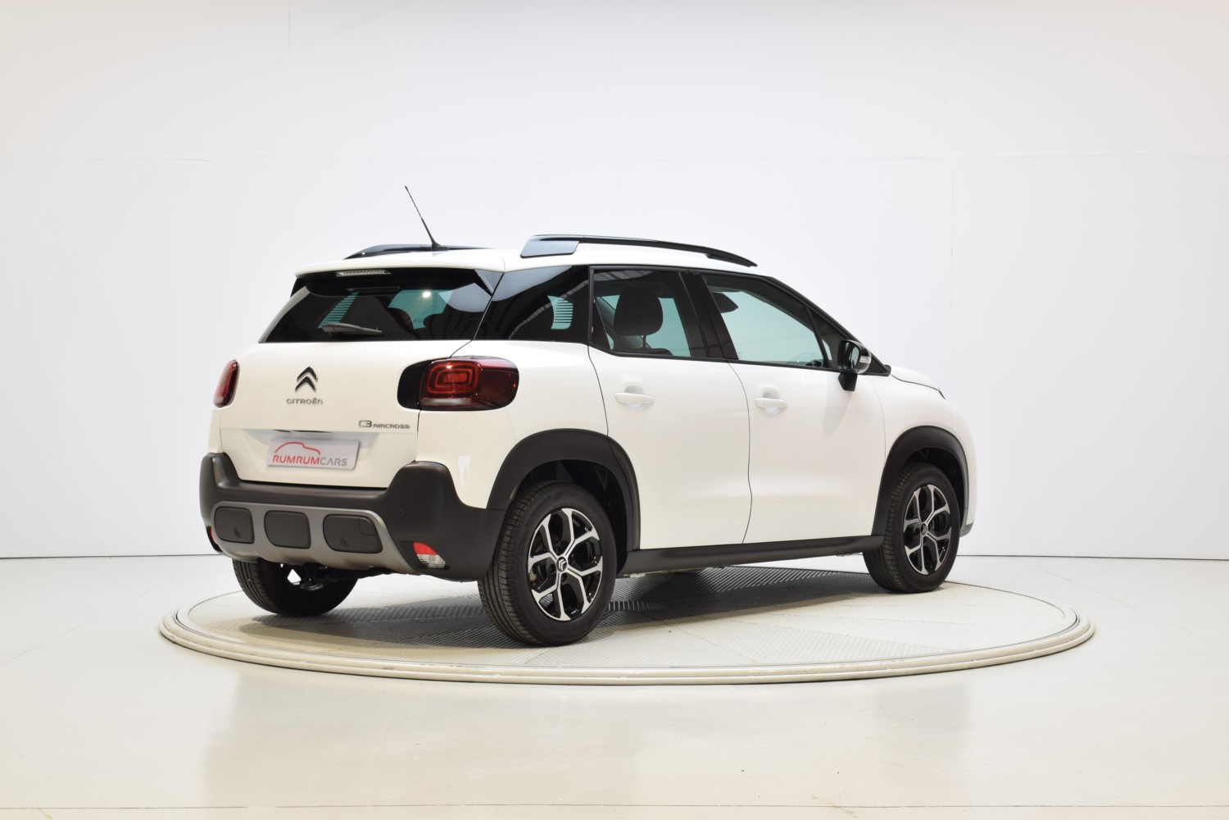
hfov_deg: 35.1
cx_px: 614
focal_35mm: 57
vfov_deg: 23.8
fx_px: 1946
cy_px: 410
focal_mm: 38
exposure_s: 1/4
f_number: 10
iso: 100
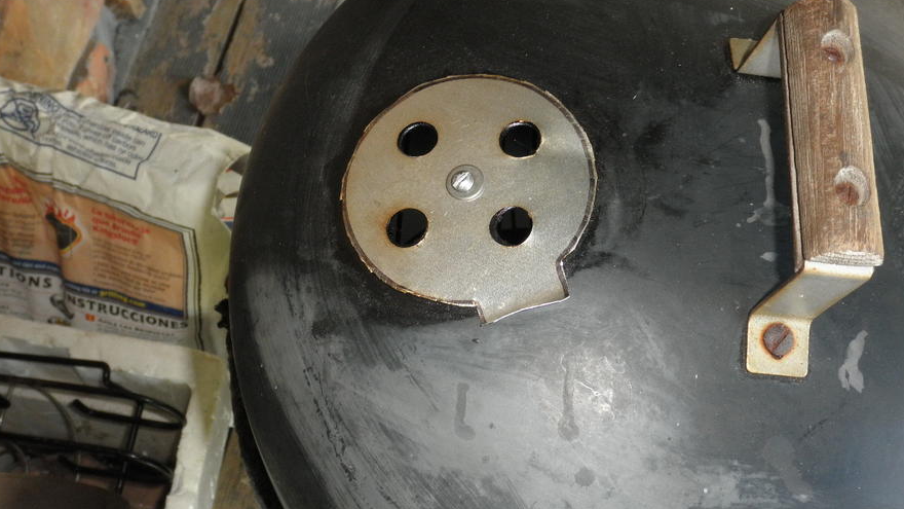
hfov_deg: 51.6
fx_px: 935
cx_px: 453
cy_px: 266
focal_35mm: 39
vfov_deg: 30.4
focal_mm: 6.1
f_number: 3.2
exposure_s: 1/60
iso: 200
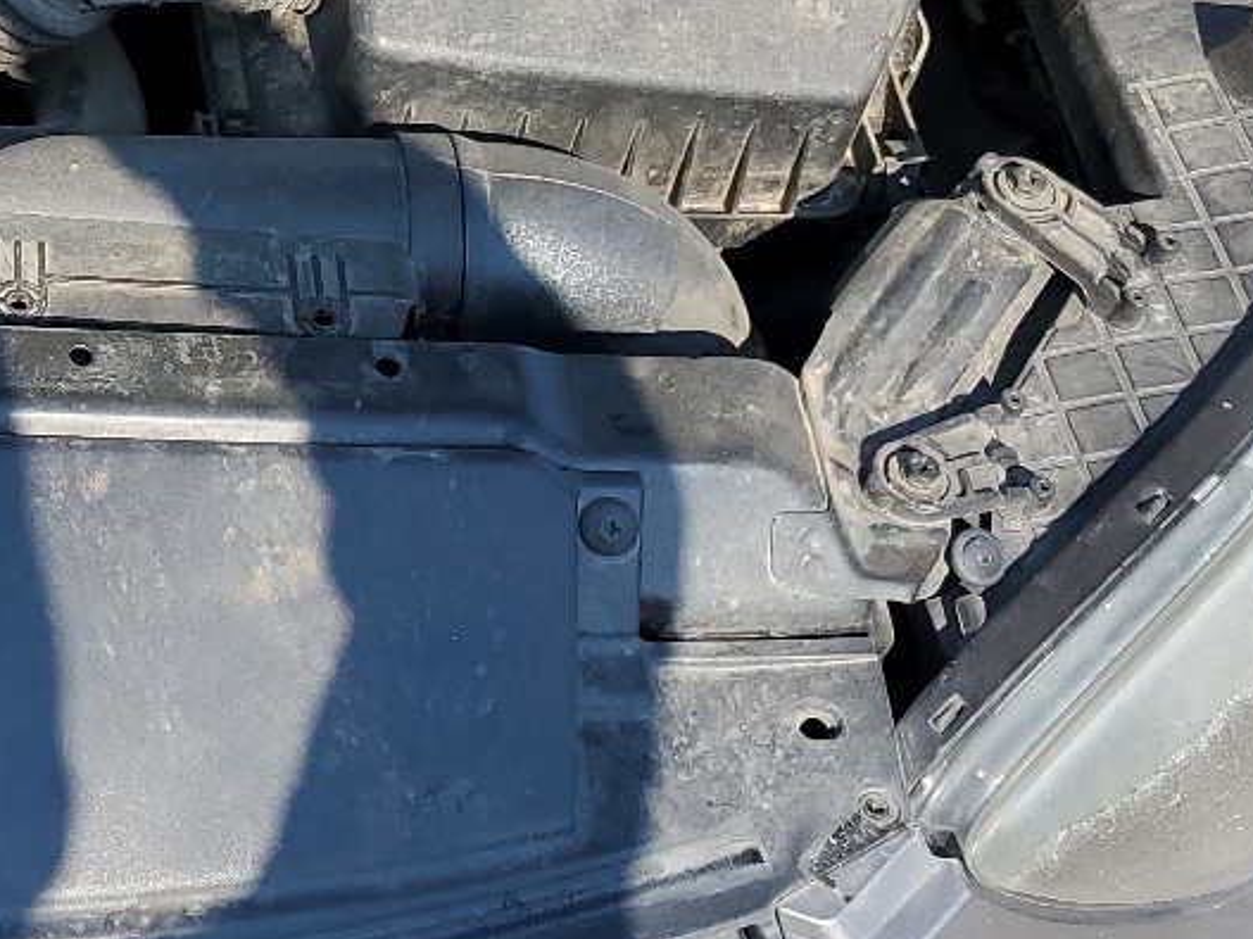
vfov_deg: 18.0
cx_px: -464
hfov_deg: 21.8
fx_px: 2859
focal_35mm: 79
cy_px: -100
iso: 50
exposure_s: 1/1429
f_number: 1.5
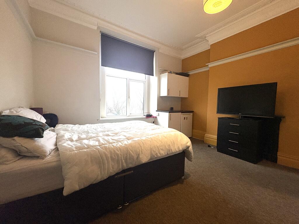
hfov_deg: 102.1
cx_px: 150
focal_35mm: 14
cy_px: 112
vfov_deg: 85.7
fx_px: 121
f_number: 2.2
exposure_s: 1/60
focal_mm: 2.22
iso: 250
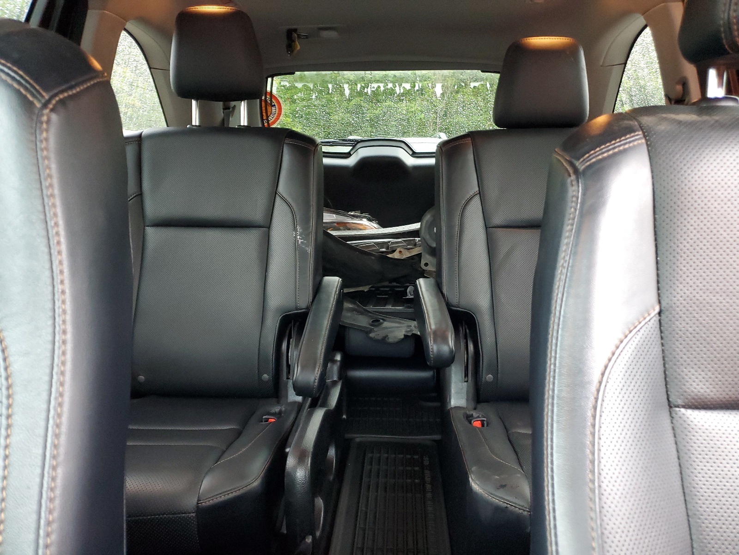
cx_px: 370
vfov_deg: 53.1
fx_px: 555
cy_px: 278
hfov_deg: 67.3
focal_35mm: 26
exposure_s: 1/24
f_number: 1.5
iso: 304
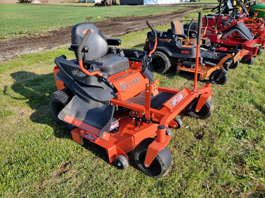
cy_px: 99
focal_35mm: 24
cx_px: 132
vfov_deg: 56.8
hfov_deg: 71.6
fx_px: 184
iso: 16
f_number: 1.8
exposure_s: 1/512
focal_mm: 6.7
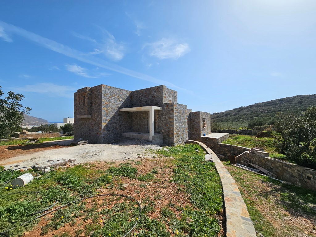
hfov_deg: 106.2
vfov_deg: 89.9
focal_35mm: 13
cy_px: 118
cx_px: 158
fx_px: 119
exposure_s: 1/4120
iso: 50
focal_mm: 2.2
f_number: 2.2
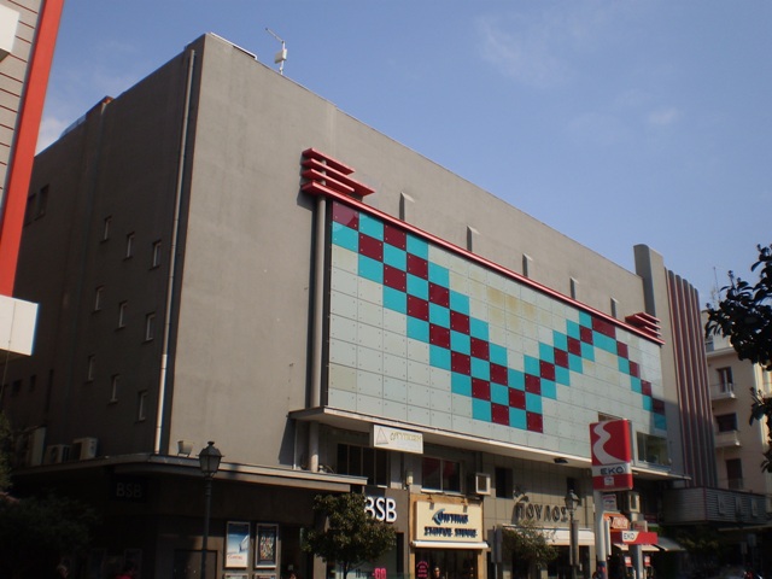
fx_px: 803
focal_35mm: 36
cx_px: 386
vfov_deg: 39.7
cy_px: 290
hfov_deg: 51.4
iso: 64
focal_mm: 6.3
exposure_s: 1/1250
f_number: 4.6
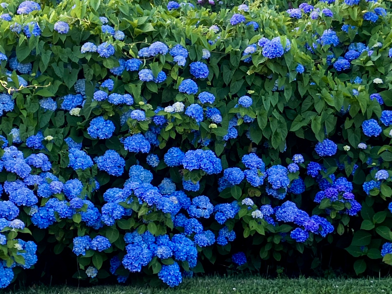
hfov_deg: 63.4
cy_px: 147
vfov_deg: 49.8
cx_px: 196
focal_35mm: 28
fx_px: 317
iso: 25
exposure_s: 1/121
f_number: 1.8
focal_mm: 3.99
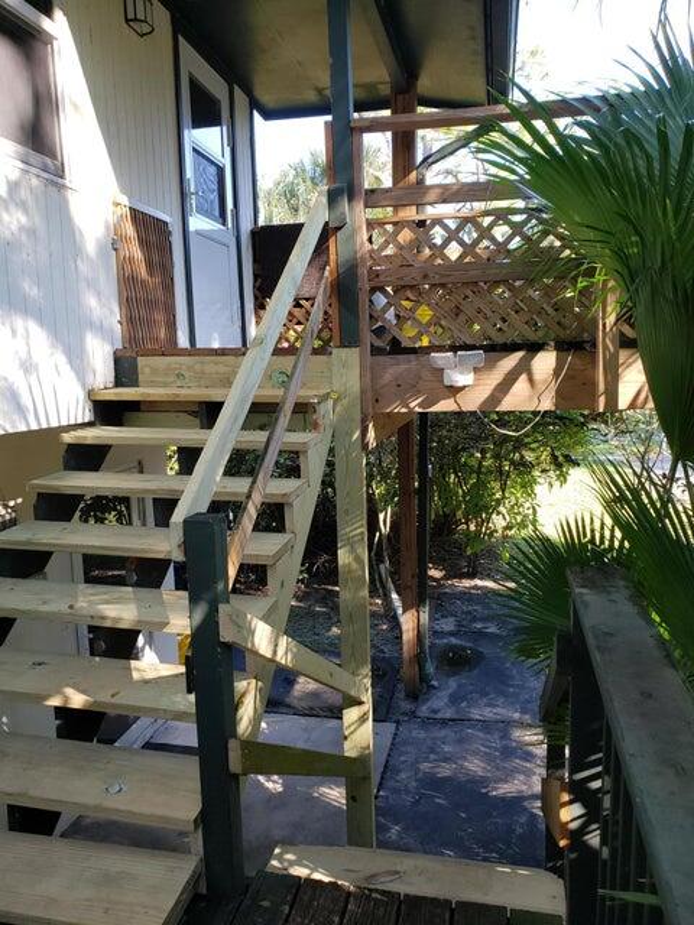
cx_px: 347
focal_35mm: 26
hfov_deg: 53.1
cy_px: 462
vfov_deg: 67.3
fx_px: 695
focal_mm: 4.3
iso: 64
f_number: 2.4
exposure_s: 1/120
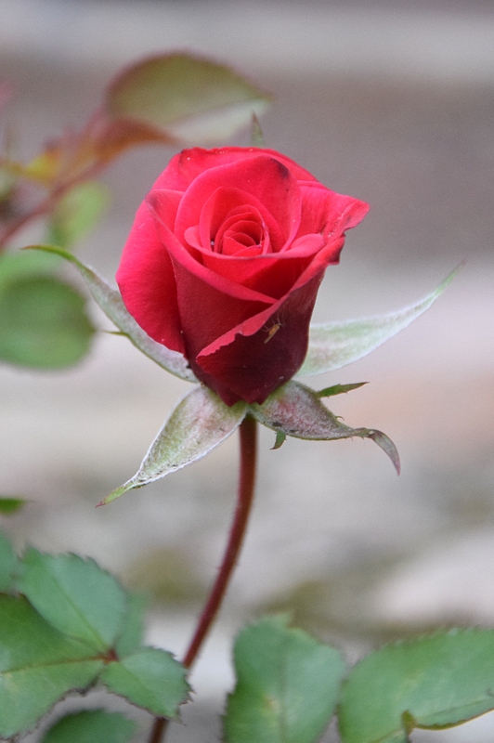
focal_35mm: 158
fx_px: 3247
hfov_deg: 8.7
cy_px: 372
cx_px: 247
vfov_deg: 13.1
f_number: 5.6
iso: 2200
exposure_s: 1/125
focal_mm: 105
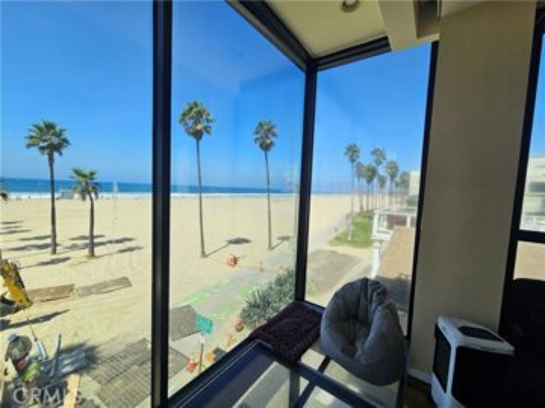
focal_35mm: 13
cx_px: 272
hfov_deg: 106.2
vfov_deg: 89.9
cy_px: 204
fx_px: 205
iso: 64
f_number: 2.2
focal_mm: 2.2
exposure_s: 1/277
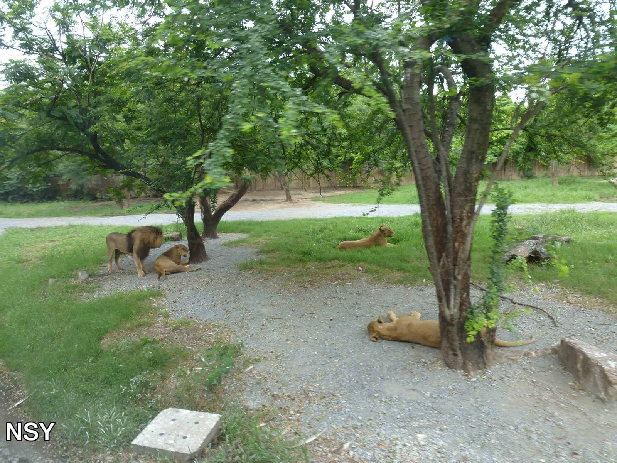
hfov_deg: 71.6
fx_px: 428
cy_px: 232
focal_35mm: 24
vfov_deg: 56.8
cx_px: 308
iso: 100
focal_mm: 4.3
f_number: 3.3
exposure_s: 1/80
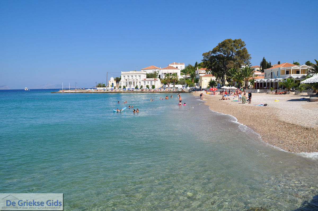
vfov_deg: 47.8
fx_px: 238
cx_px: 159
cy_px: 106
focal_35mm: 27
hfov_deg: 67.4
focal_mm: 18
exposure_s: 1/400
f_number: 11
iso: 200
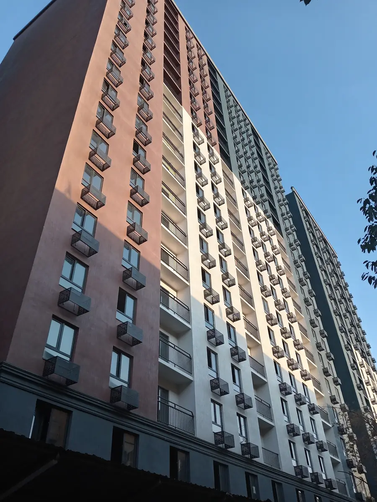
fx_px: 392
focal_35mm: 27
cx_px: 188
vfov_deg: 65.3
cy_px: 251
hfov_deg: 51.4
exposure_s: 1/194
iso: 101
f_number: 1.8
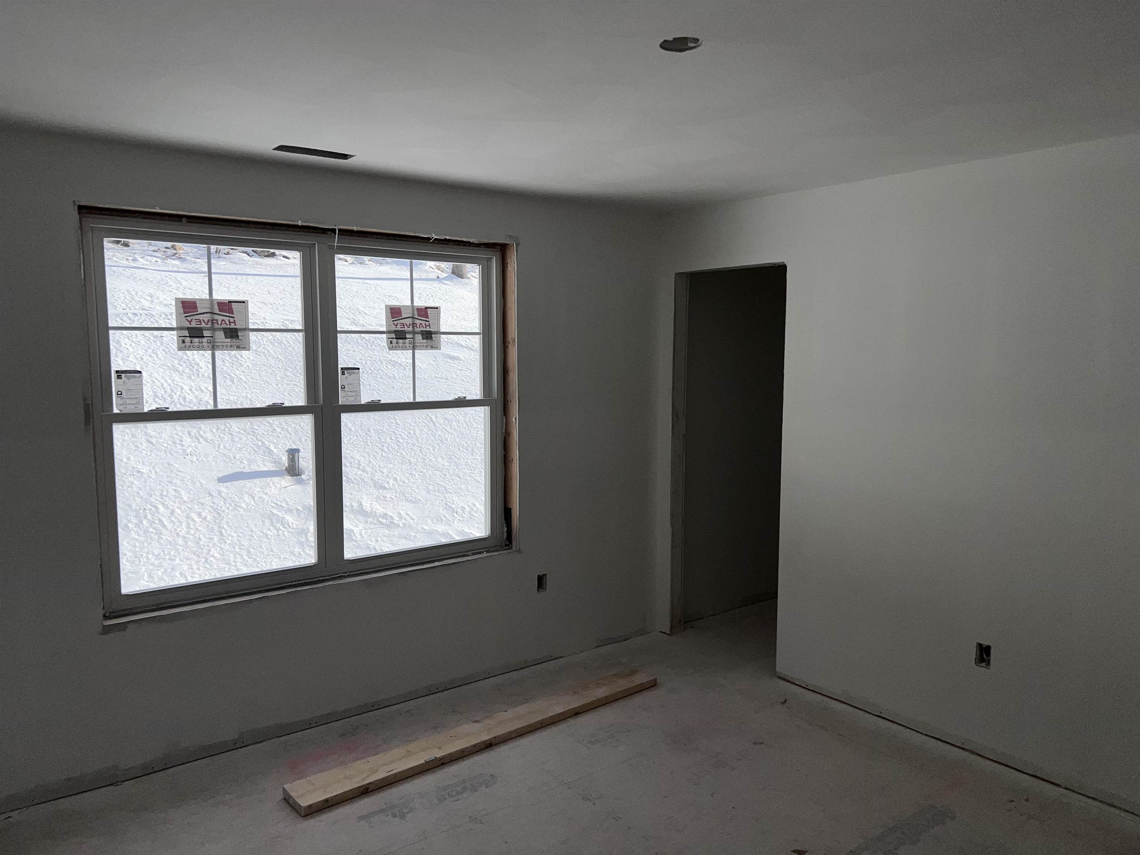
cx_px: 570
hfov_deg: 67.3
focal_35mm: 26
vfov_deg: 53.1
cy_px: 428
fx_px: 856
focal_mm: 5.7
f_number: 1.5
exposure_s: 1/5076
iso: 32
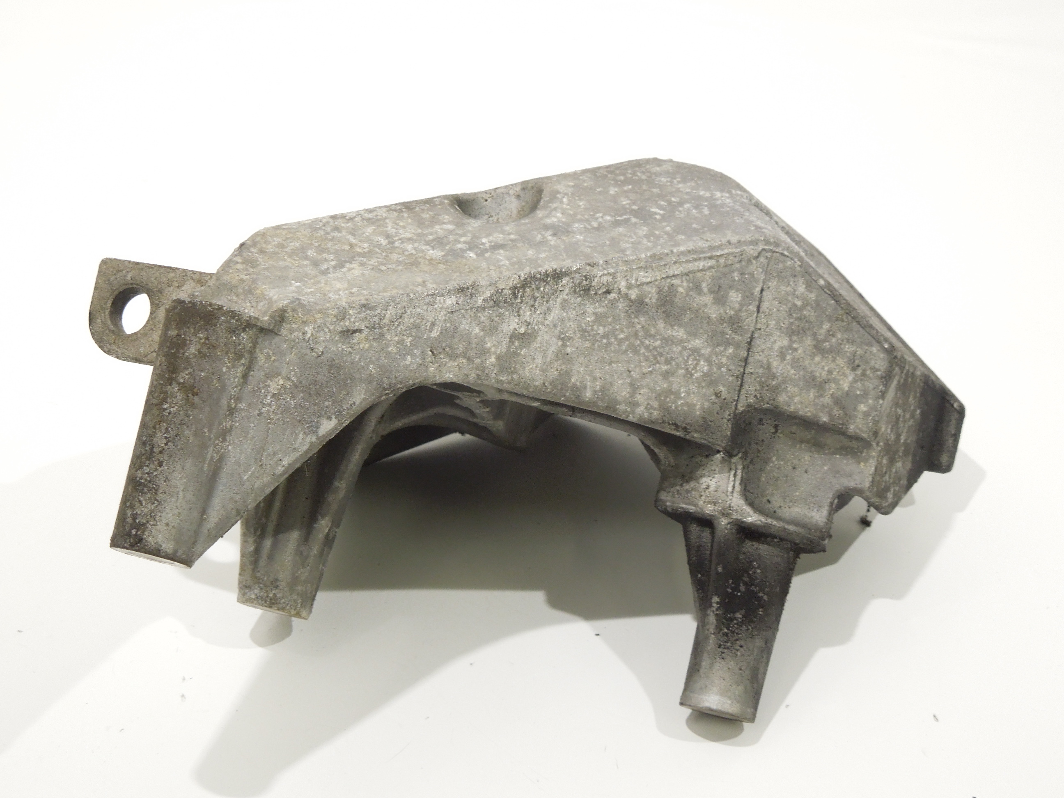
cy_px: 399
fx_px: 2398
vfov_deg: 18.9
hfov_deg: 25.0
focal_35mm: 78
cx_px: 532
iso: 400
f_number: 4.5
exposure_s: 1/20
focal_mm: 14.1
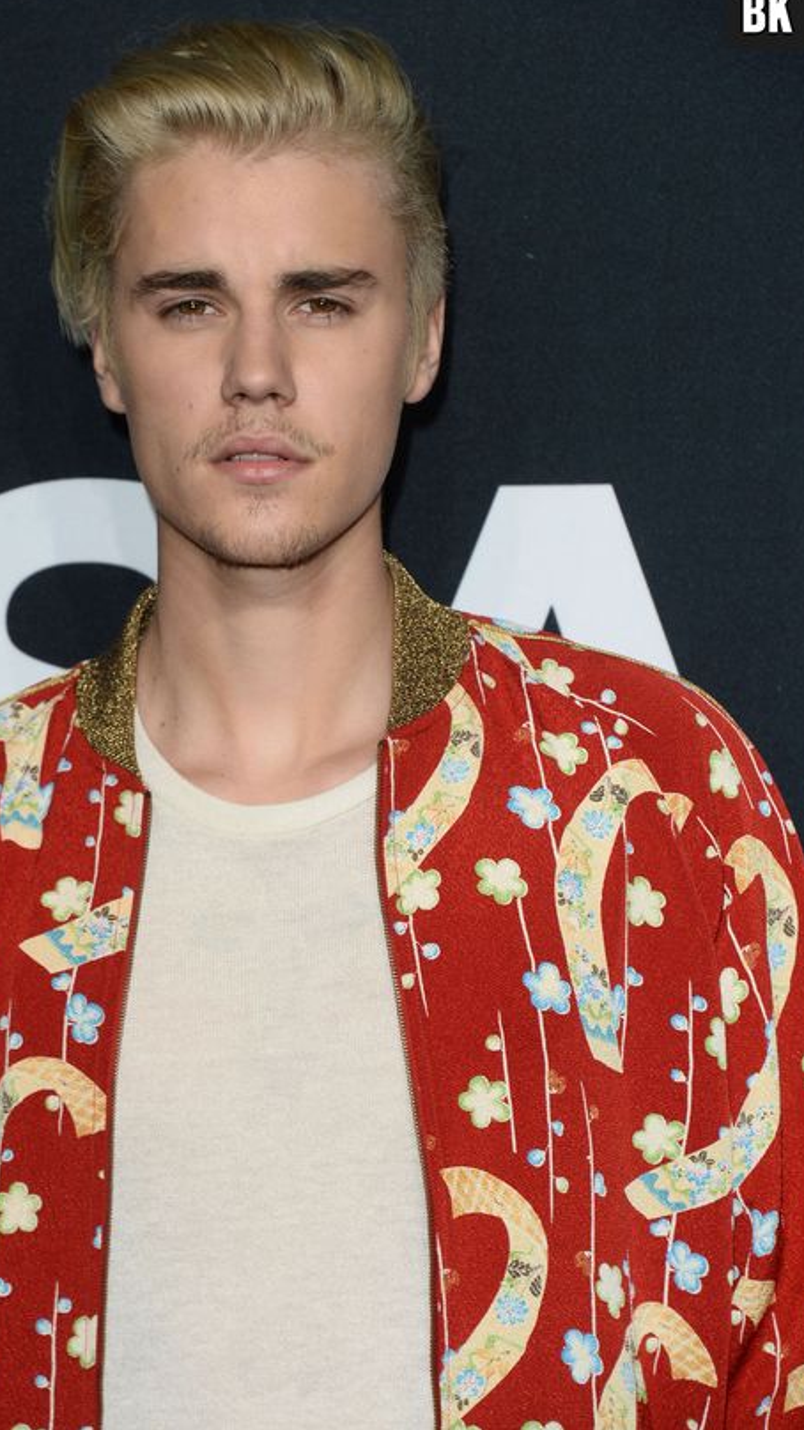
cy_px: 661
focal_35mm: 192
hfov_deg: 6.3
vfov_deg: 11.2
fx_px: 7283
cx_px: 296
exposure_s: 1/200
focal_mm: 170
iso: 800
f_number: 7.1
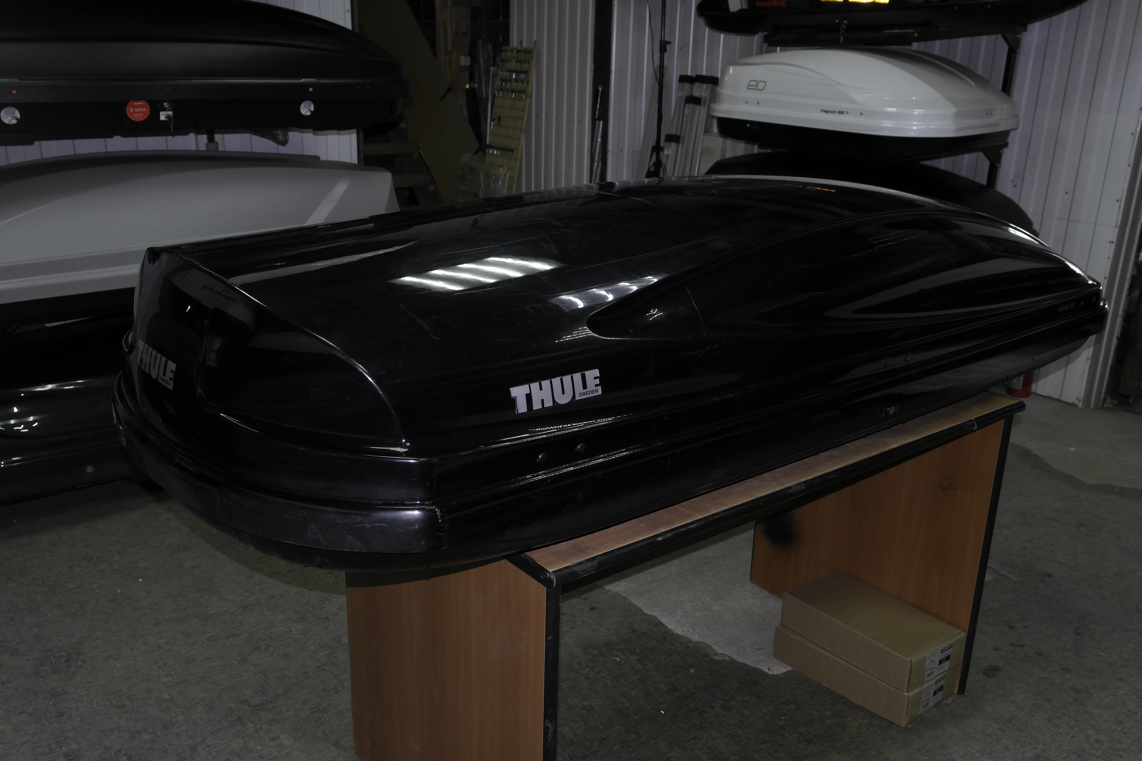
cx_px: 571
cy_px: 380
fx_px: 1047
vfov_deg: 40.0
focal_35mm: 33
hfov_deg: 57.2
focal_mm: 22
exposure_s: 1/40
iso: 200
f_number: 6.3
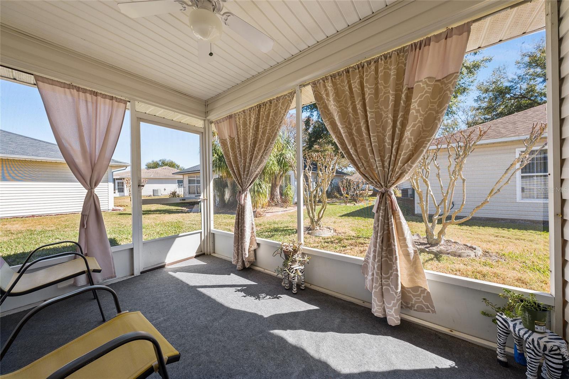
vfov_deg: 90.0
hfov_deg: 112.6
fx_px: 190
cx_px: 284
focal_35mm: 12
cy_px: 190
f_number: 7.1
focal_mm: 12
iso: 200
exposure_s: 1/100
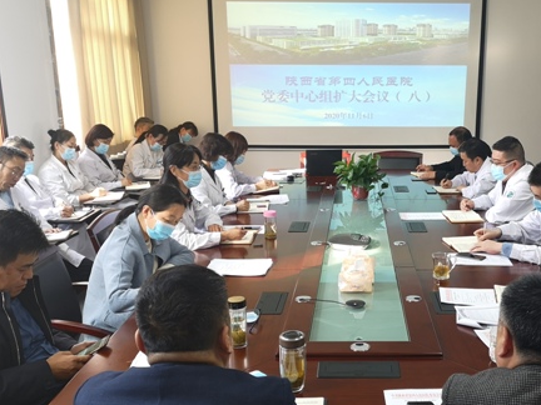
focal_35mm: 40
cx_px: 359
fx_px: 625
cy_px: 226
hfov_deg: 46.1
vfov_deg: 35.9
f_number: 1.8
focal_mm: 5.58
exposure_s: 1/50
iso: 100
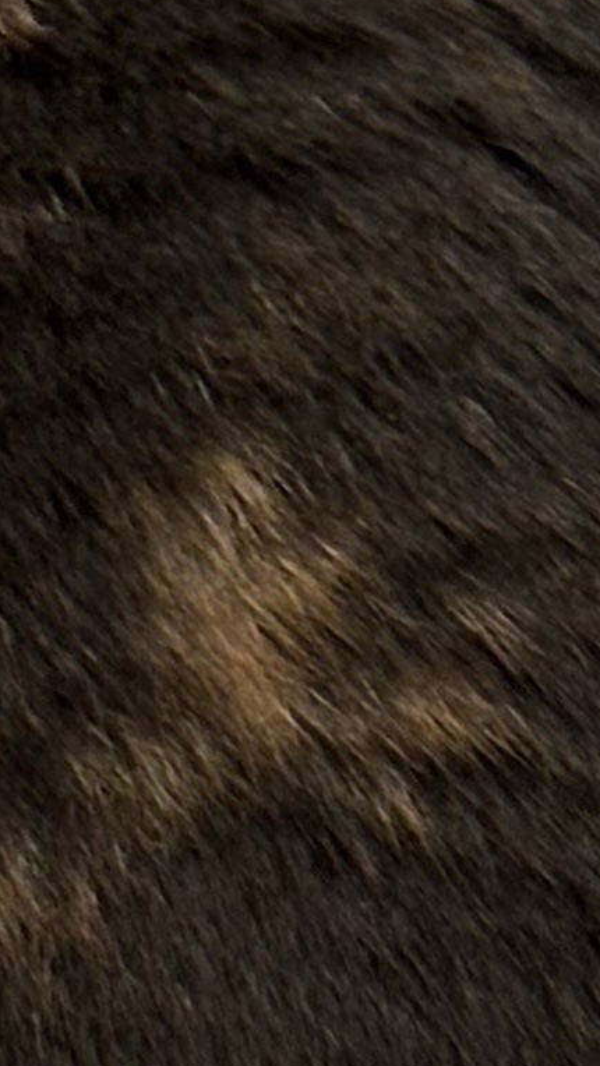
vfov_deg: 7.2
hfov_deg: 4.0
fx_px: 8453
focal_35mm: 299
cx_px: -996
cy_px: -265
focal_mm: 5.96
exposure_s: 1/33
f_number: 1.6
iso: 100
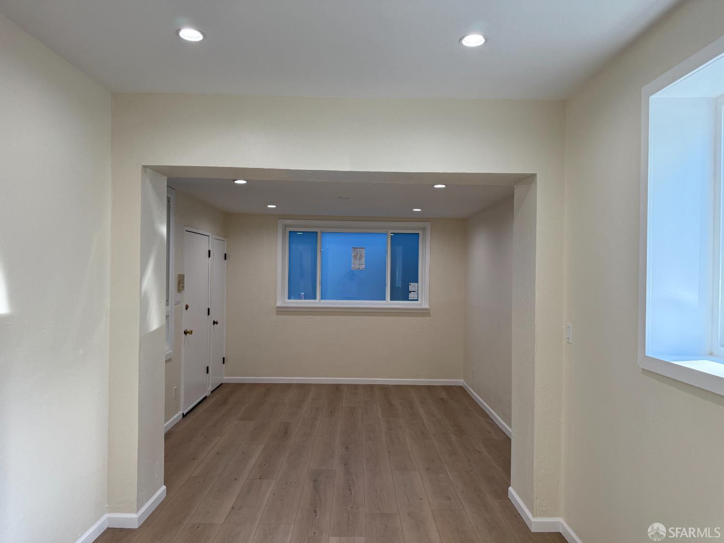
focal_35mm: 24
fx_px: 502
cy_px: 272
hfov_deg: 71.6
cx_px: 362
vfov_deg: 56.8
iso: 100
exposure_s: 1/203
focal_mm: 6.76
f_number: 1.78
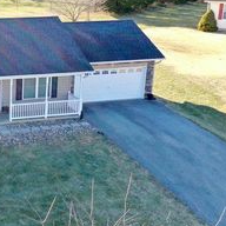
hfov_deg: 25.2
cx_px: -40
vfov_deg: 27.6
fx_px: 458
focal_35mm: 62
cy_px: 87
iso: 100
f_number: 4.5
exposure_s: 1/120
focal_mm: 10.26
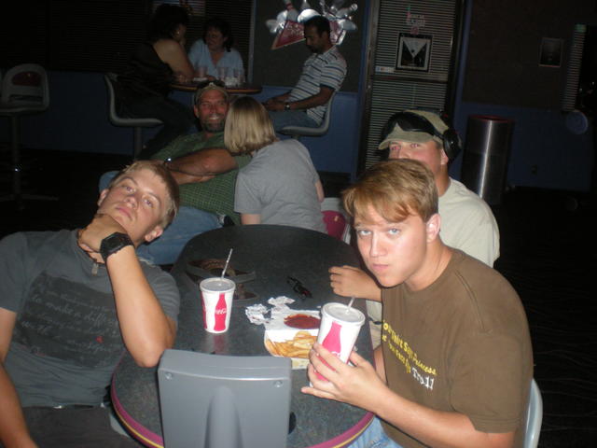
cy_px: 224
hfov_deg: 49.0
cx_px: 298
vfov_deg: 37.7
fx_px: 655
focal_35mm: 38
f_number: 3.1
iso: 202
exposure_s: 1/60
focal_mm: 6.3
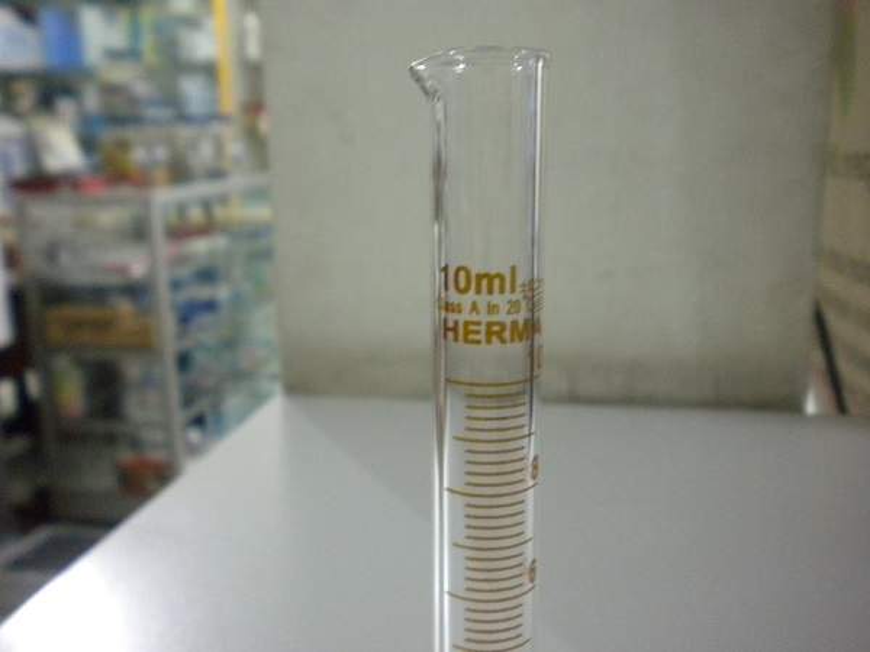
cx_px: 435
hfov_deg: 52.6
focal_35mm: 35
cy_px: 326
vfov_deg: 40.7
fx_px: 880
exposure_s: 1/8.8
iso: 546
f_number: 3.1
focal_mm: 6.3
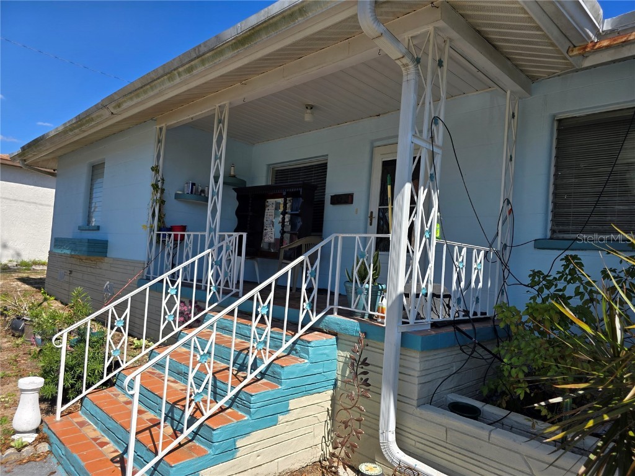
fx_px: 422
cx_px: 318
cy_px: 238
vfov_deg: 58.9
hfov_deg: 73.9
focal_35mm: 23
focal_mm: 6.3
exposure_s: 1/633
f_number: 1.7
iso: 12
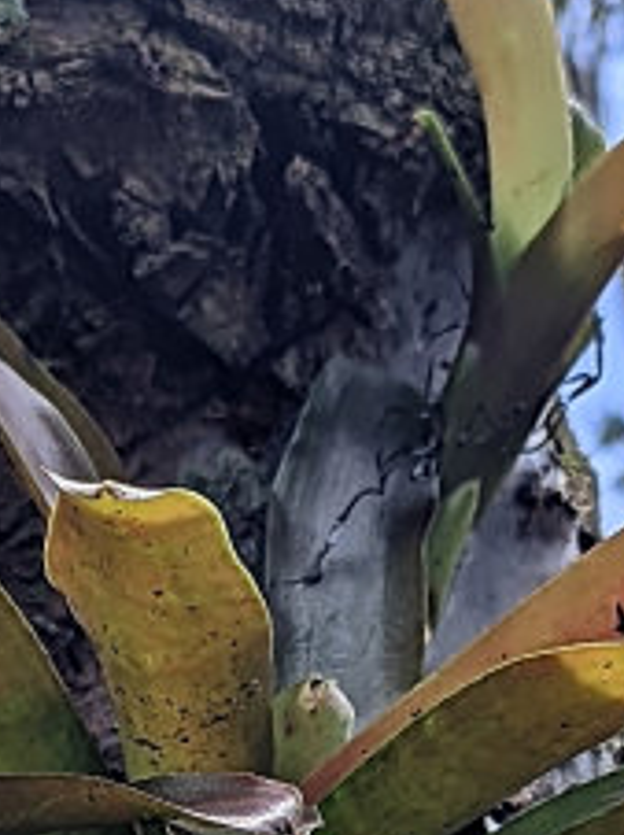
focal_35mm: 170
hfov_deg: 8.7
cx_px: 207
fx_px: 4094
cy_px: 1156
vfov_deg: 11.3
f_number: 1.89
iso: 30
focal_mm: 5.89
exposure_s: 1/1105
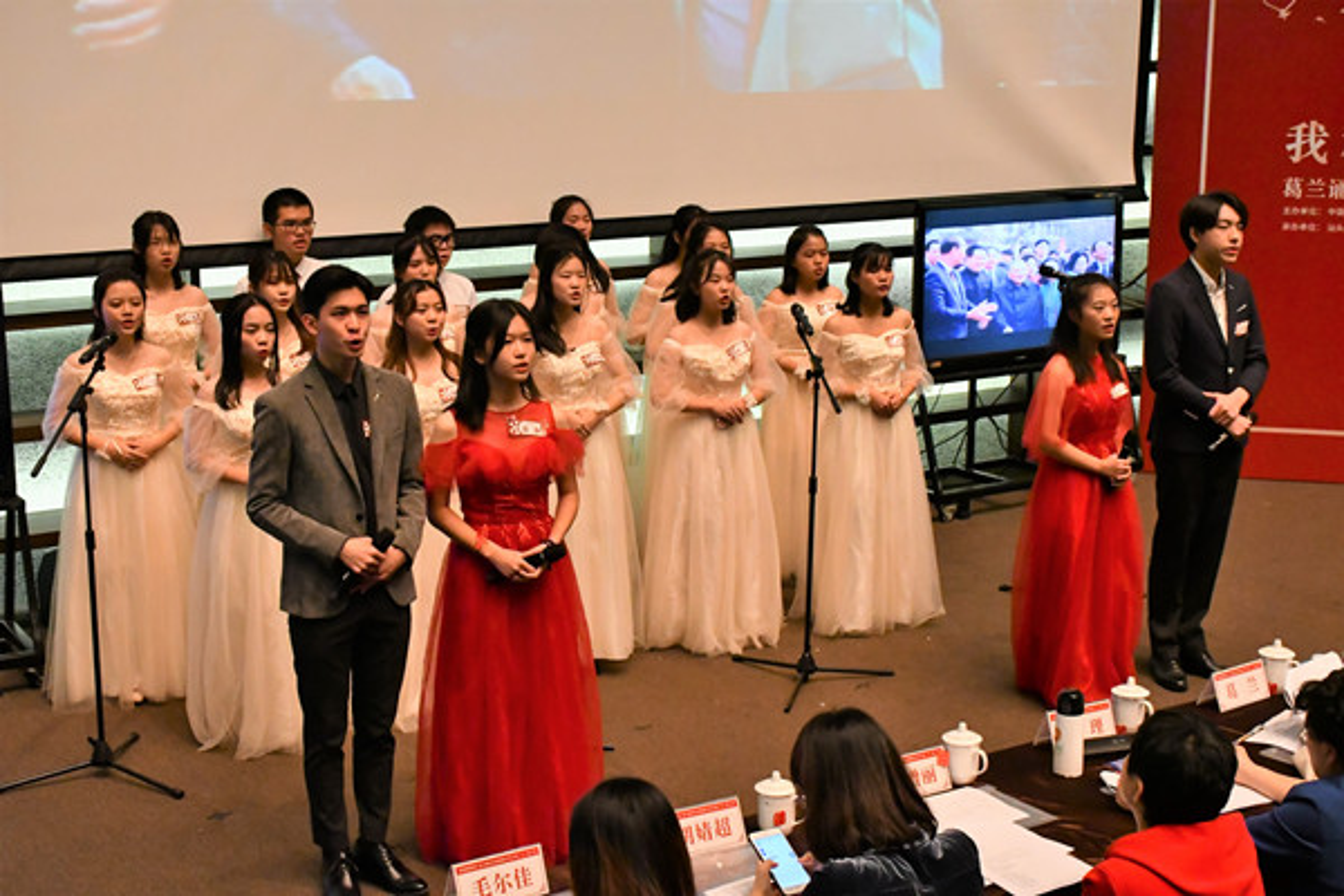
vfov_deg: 26.0
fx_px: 1941
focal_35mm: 52
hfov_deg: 38.2
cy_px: 448
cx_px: 672
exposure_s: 1/100
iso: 6400
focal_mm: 35
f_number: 8
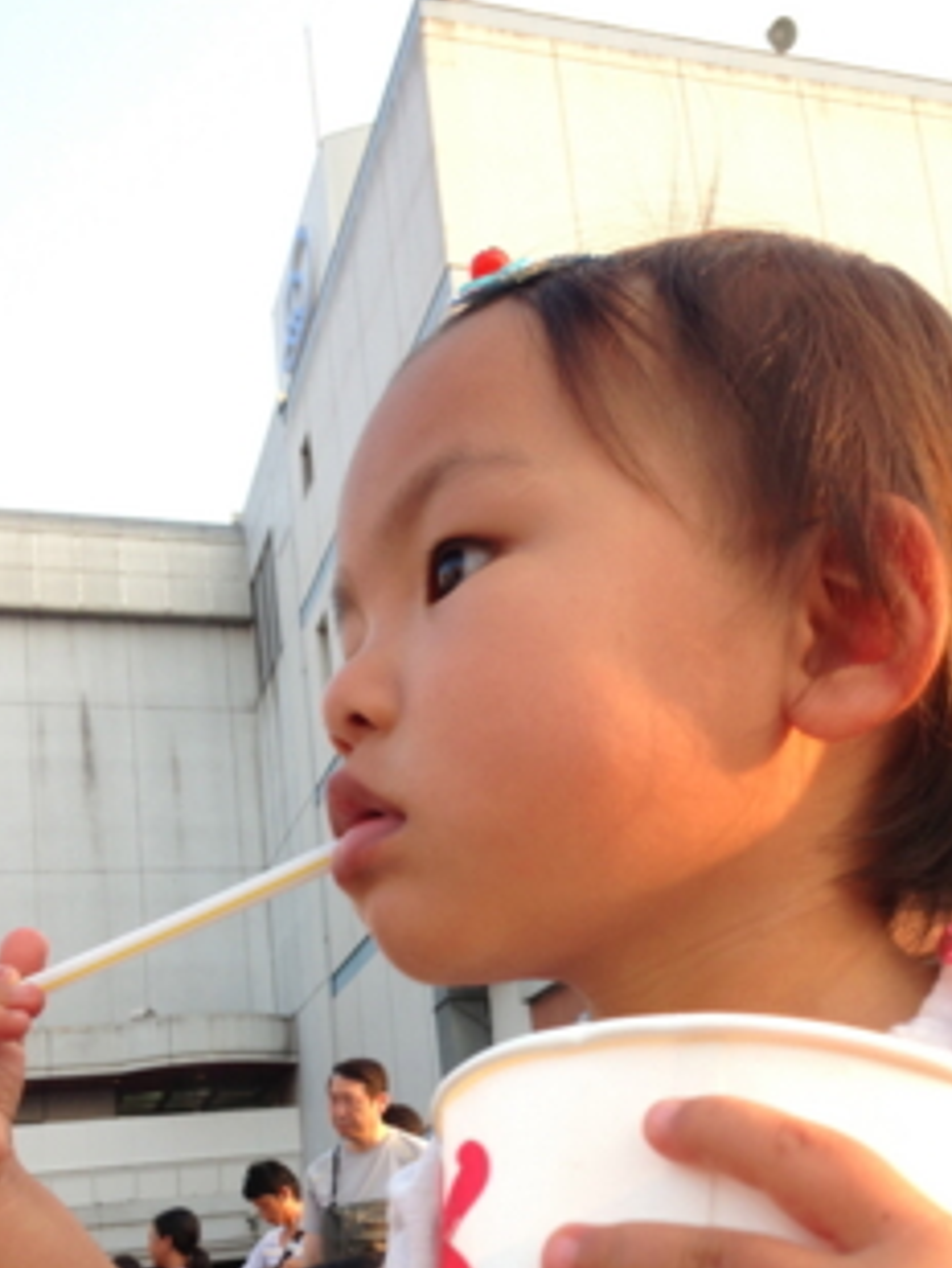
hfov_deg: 30.3
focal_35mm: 48
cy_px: 878
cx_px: 538
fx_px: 1759
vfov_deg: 39.0
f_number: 2.4
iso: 50
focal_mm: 4.13
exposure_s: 1/252
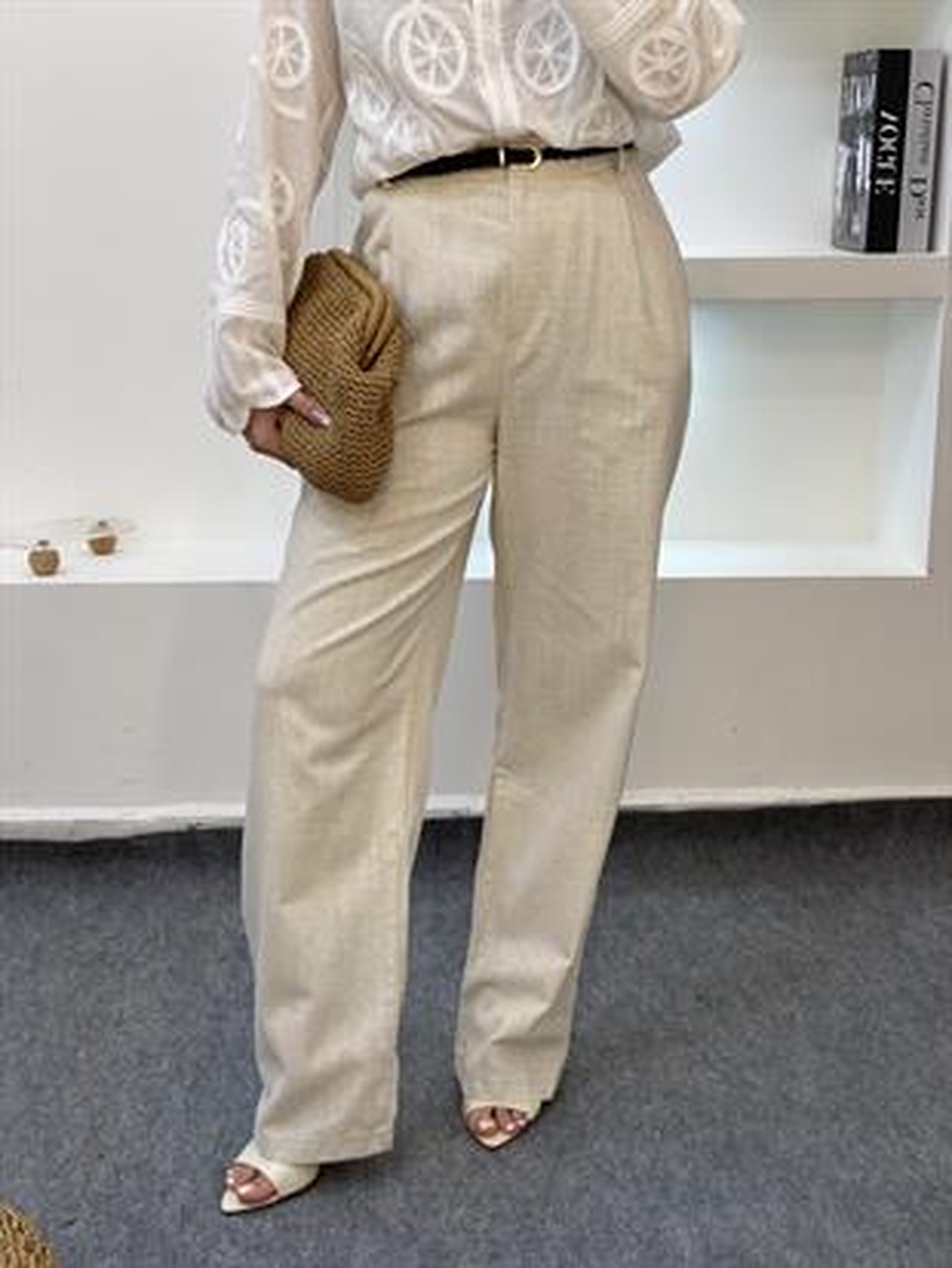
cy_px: 634
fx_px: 1906
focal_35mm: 52
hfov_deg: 28.0
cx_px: 476
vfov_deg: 36.8
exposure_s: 1/100
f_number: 2
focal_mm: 6
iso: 64
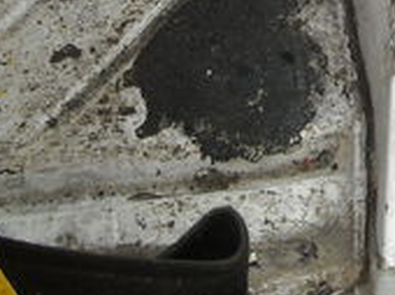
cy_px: -246
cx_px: 416
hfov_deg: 14.7
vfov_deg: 10.5
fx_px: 1504
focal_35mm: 132
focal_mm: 5.7
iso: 175
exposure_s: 1/250
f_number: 2.8
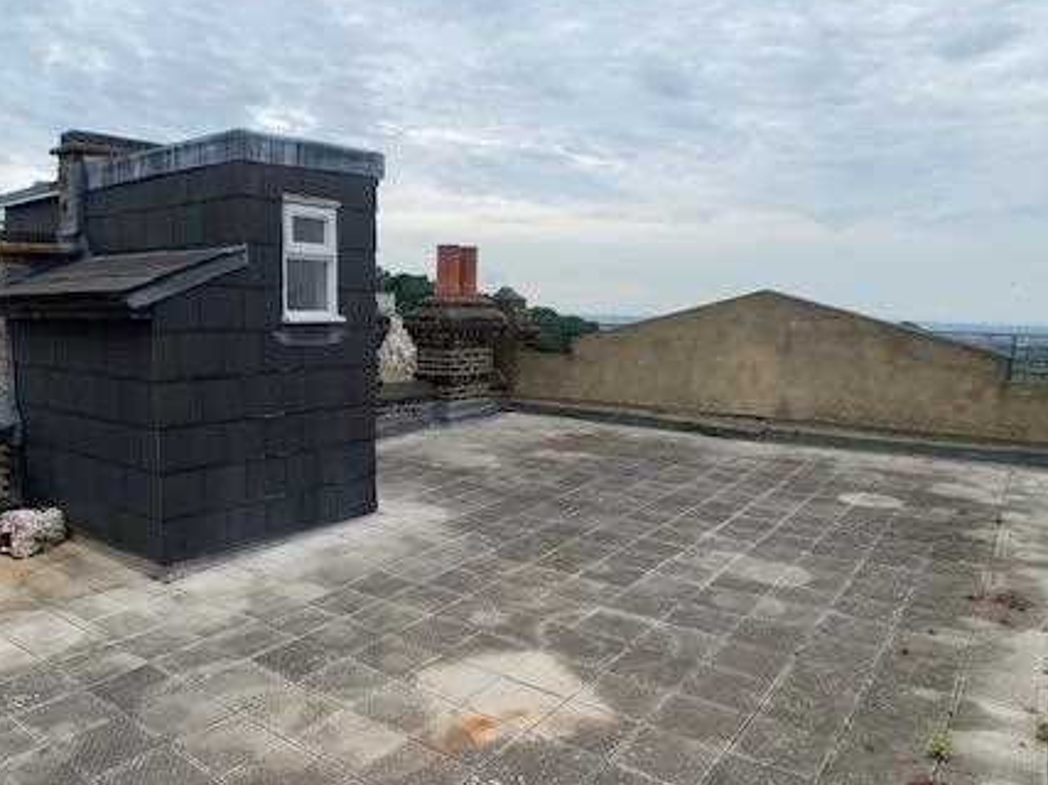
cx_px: 383
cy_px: 478
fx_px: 1180
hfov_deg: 47.4
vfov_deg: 36.6
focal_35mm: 39
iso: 25
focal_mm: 4.25
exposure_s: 1/759
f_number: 1.8
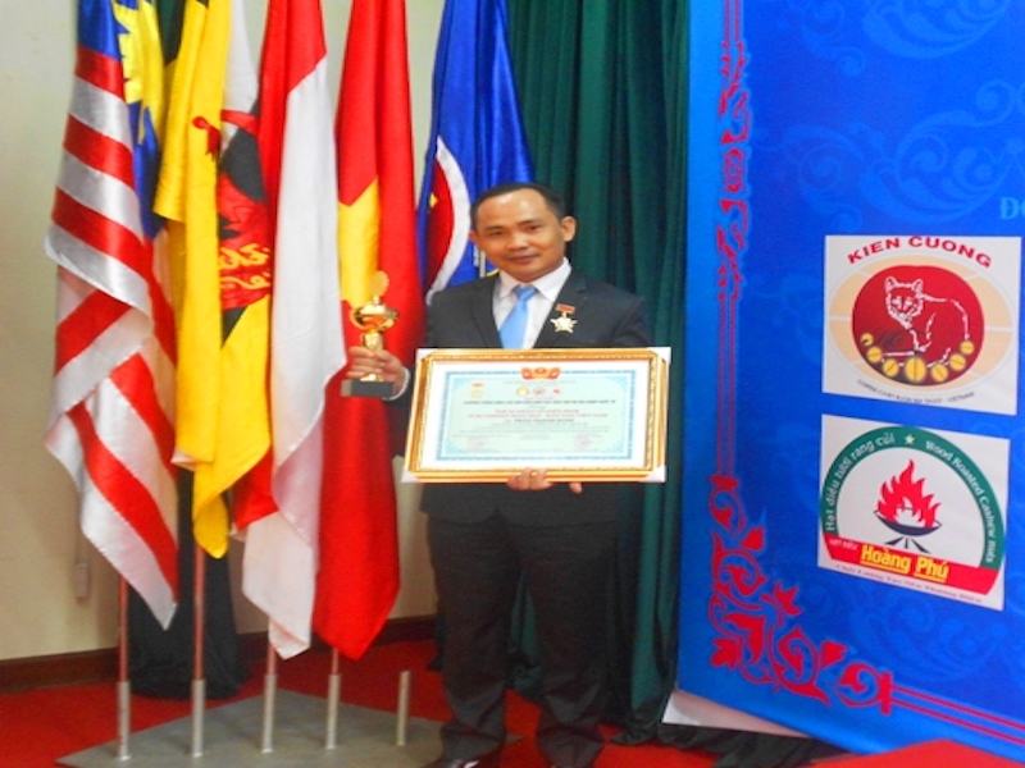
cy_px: 384
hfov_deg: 43.9
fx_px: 1273
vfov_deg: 33.6
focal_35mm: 43
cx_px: 512
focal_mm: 7.9
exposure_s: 1/13
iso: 400
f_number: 4.2
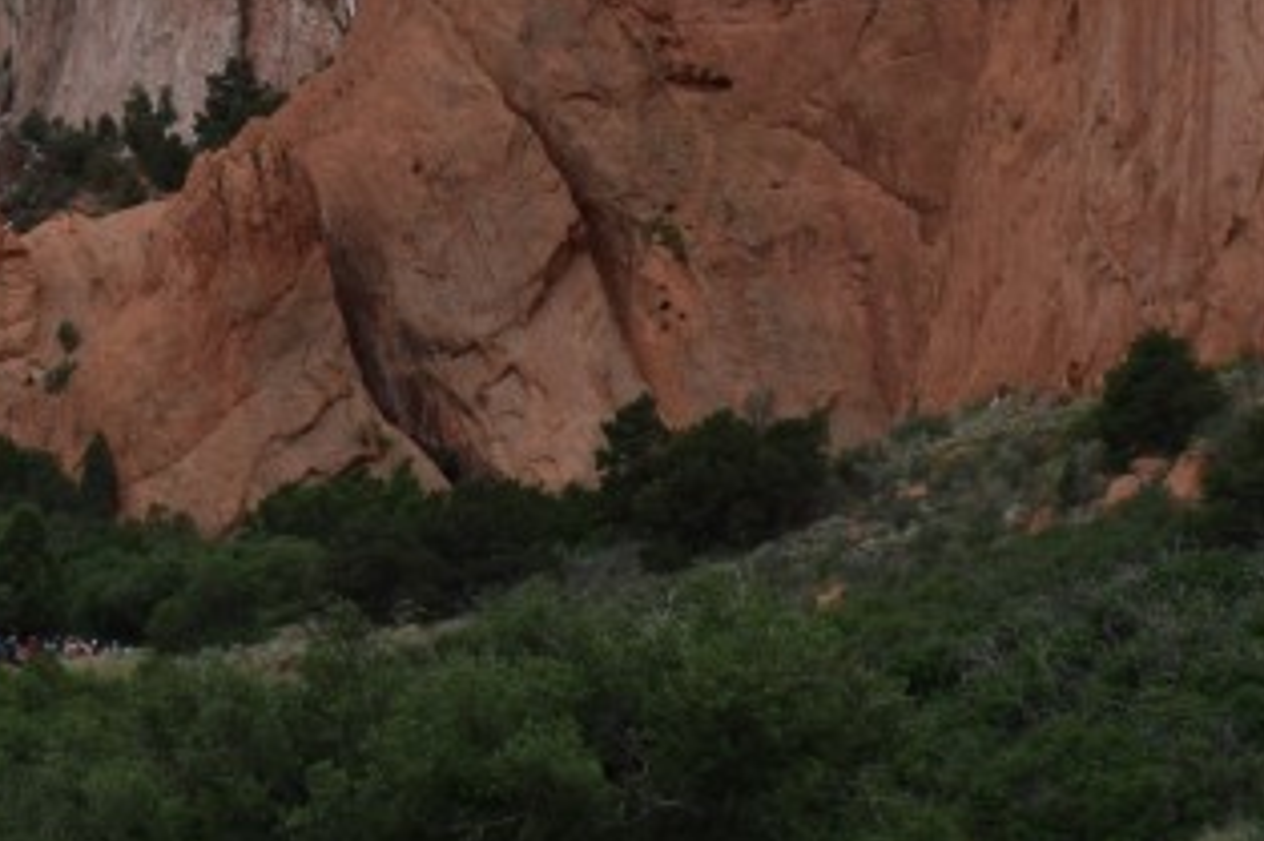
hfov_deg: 16.8
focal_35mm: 116
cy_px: -201
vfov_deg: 11.5
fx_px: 4071
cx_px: -302
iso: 200
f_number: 9
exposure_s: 1/320
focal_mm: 18
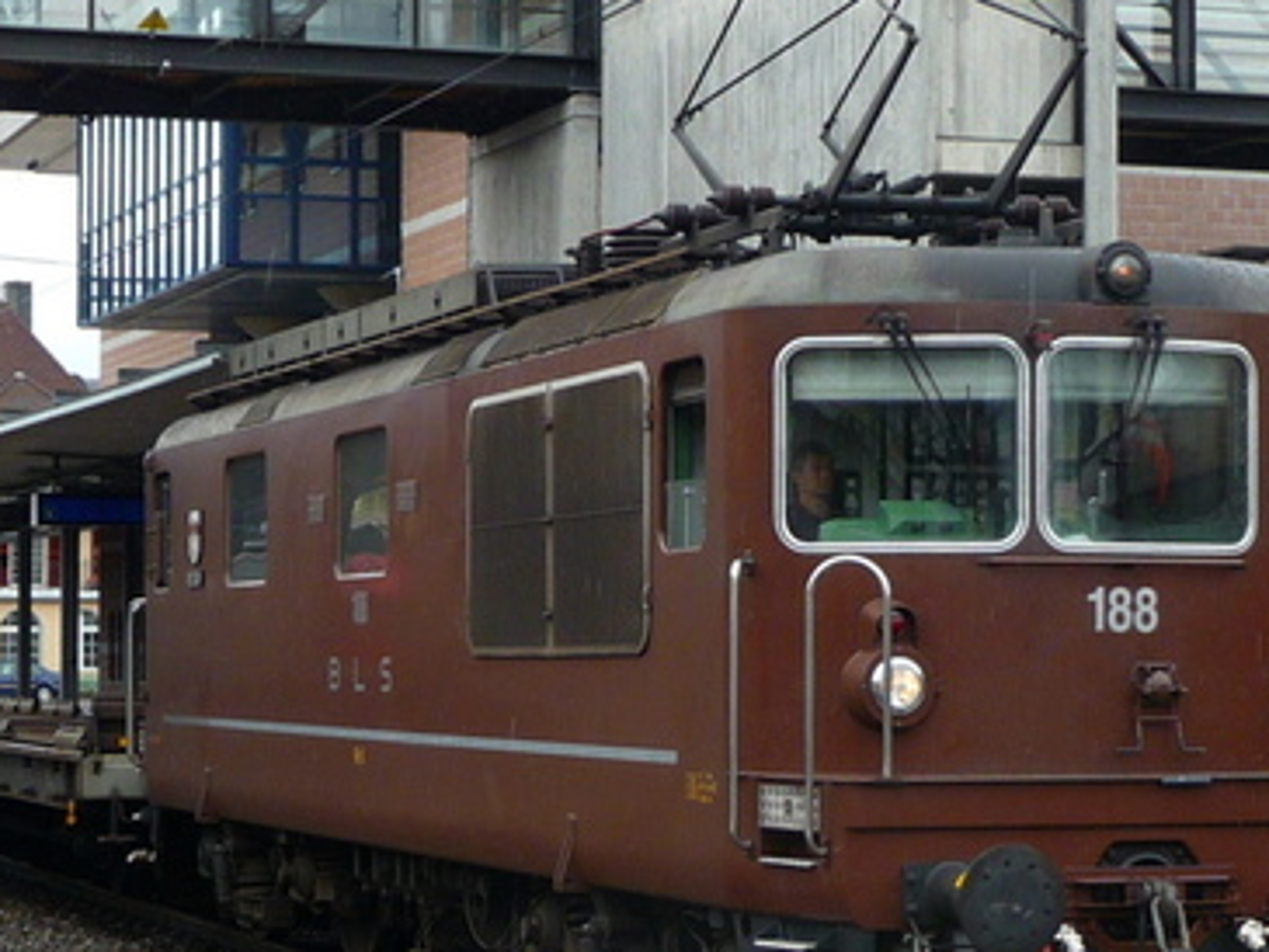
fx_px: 3814
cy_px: 584
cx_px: 747
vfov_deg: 14.2
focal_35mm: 104
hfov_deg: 18.9
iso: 100
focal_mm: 6.3
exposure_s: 1/250
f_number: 3.8
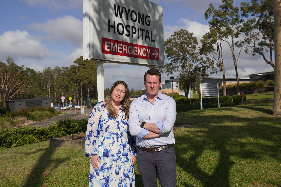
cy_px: 94
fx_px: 281
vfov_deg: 36.9
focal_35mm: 36
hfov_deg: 53.1
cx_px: 140
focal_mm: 24
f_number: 4
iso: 100
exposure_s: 1/1600
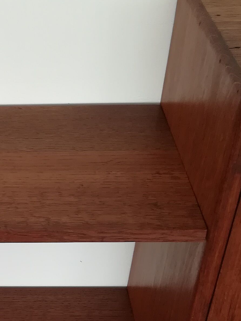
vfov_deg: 21.7
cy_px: 318
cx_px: -66
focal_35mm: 87
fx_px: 808
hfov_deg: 16.1
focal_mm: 3.83
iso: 80
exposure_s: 1/33.3
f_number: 2.2
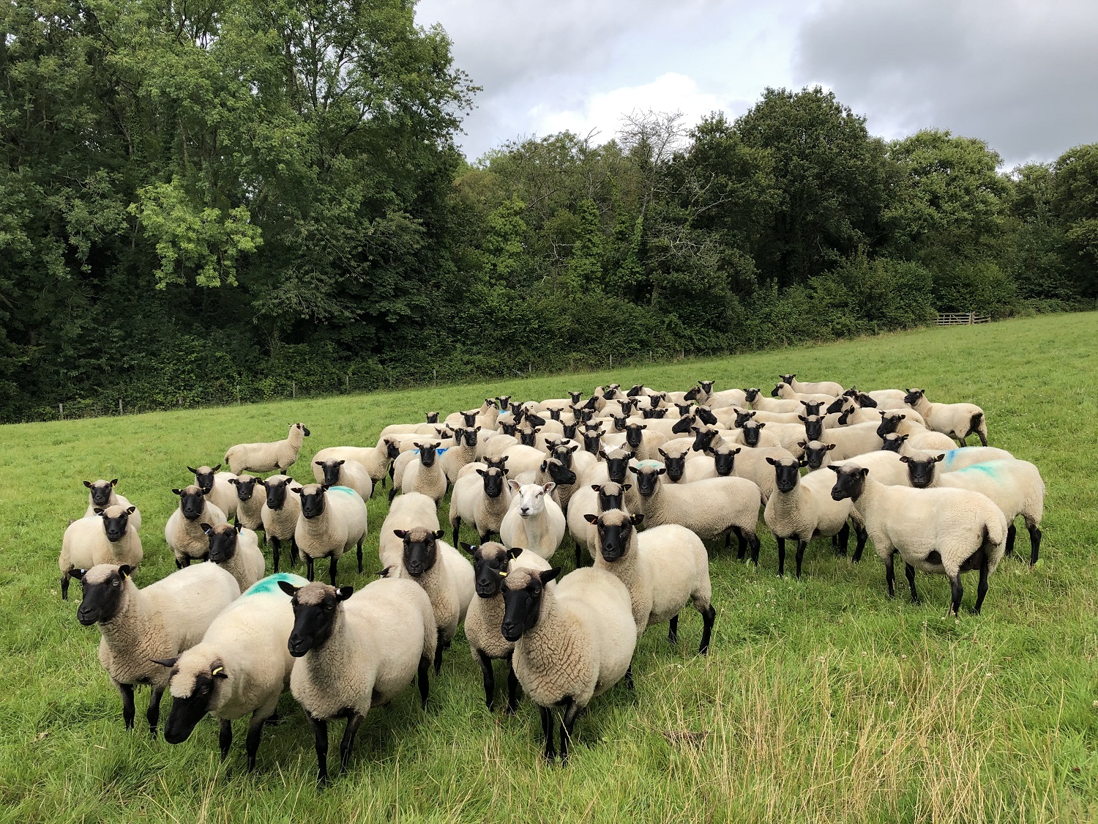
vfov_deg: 49.7
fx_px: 888
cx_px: 549
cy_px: 412
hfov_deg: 63.4
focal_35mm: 28
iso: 20
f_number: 1.8
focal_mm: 4
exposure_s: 1/1333
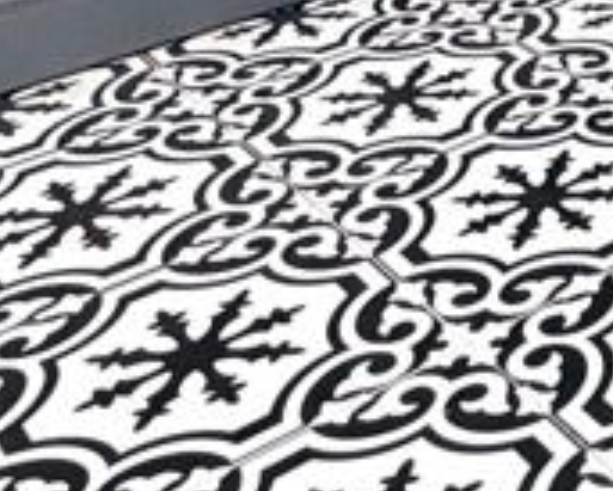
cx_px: 1079
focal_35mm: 82
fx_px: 1489
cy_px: -581
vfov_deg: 14.4
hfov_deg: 18.6
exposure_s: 1/50
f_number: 2.2
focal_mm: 2.22
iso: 250
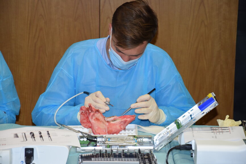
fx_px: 943
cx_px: 123
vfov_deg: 9.9
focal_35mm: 138
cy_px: 82
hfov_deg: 14.9
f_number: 5.6
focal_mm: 92
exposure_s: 1/60
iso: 1400
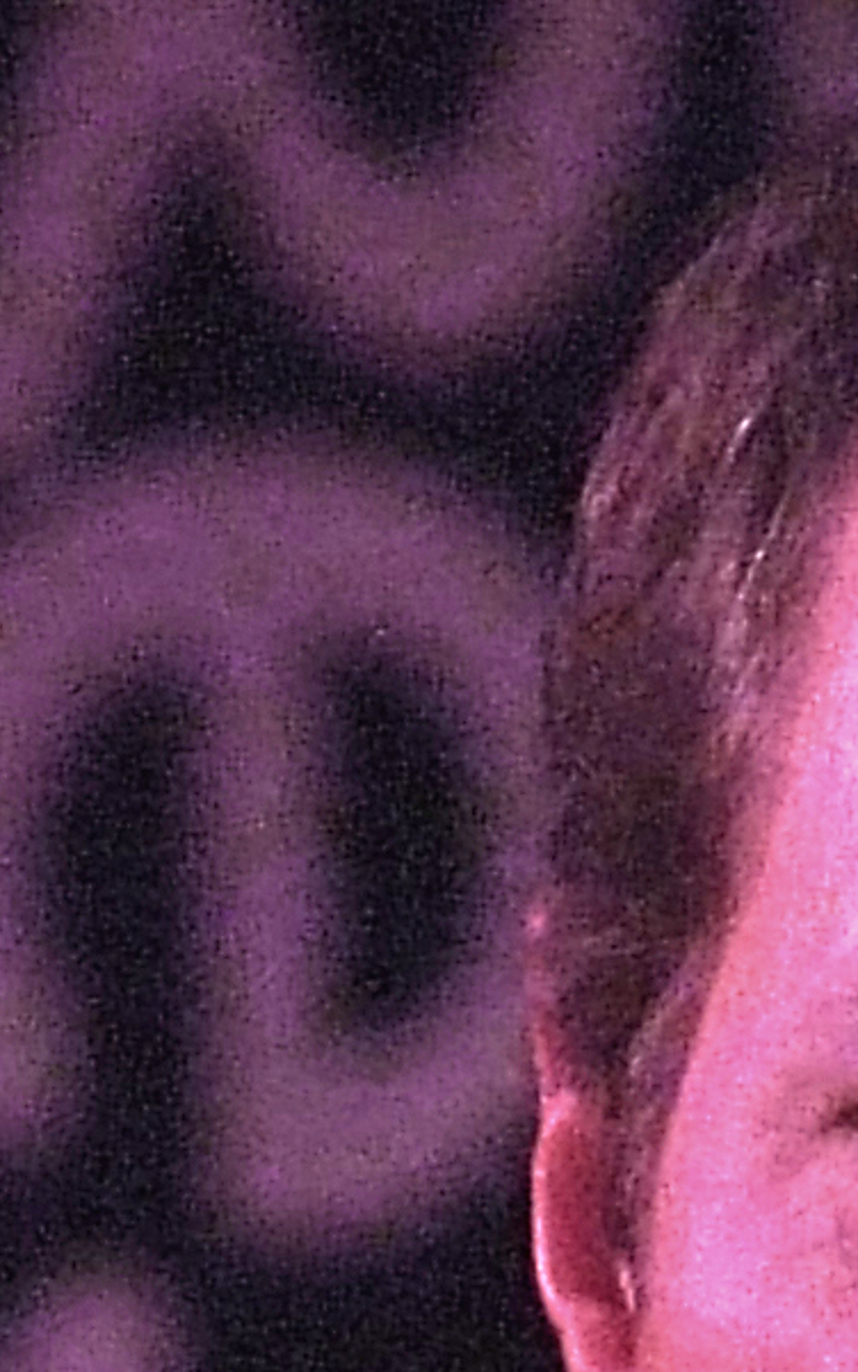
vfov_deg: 2.3
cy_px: 3908
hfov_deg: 1.4
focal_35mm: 925
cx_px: 1109
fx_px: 34582
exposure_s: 1/80
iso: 1600
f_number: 3.2
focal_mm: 85
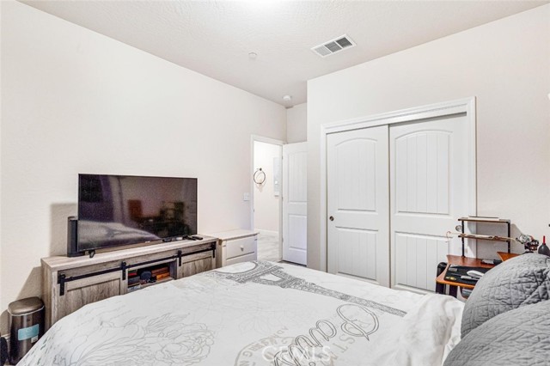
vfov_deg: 73.7
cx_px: 275
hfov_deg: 96.8
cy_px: 183
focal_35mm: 16
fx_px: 244
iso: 800
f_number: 11
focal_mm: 16
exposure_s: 1/30
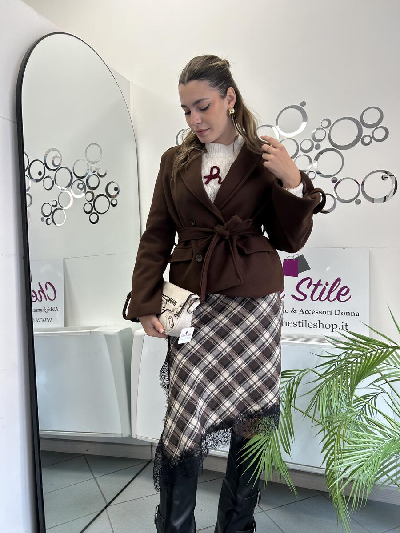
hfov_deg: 53.1
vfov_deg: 67.3
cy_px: 266
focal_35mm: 26
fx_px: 401
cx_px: 200
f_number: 1.5
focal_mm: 5.7
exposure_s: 1/100
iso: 50
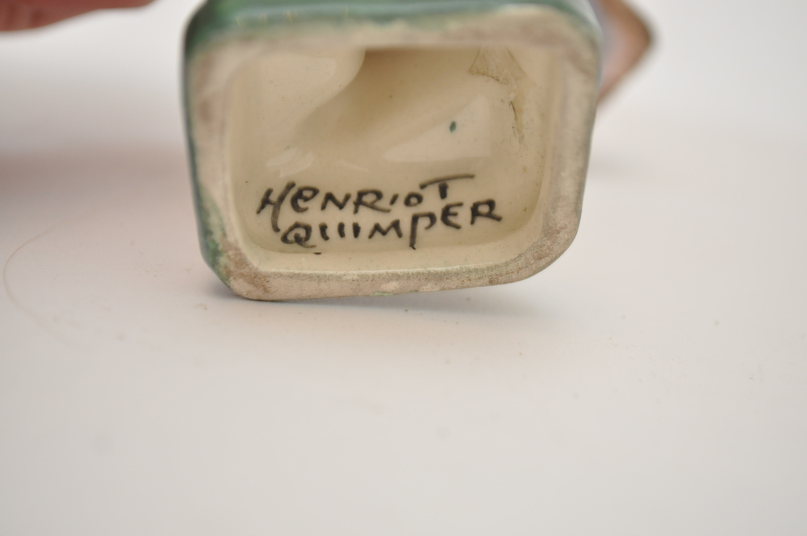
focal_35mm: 68
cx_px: 404
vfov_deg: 20.1
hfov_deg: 29.9
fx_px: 1511
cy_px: 268
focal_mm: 45
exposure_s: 1/15
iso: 800
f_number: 6.3
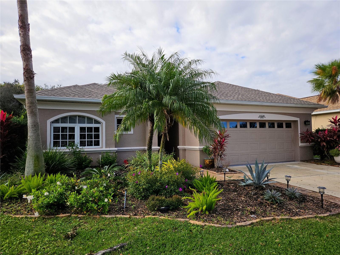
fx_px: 226
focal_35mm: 23
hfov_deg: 73.9
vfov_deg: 58.9
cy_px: 128
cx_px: 170
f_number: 1.8
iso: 25
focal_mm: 5.4
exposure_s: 1/1533
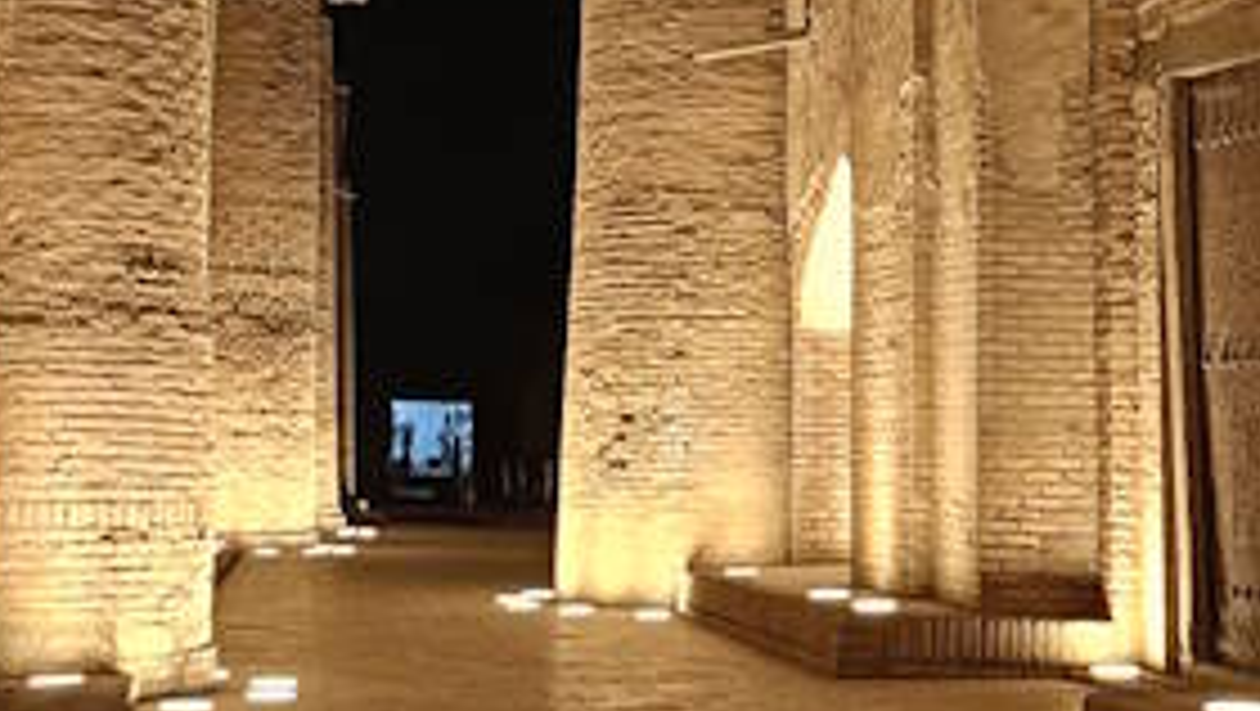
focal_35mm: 91
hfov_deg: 23.2
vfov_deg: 13.3
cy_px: 234
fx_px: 3043
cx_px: 916
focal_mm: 4.84
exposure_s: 1/40
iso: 800
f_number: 1.88
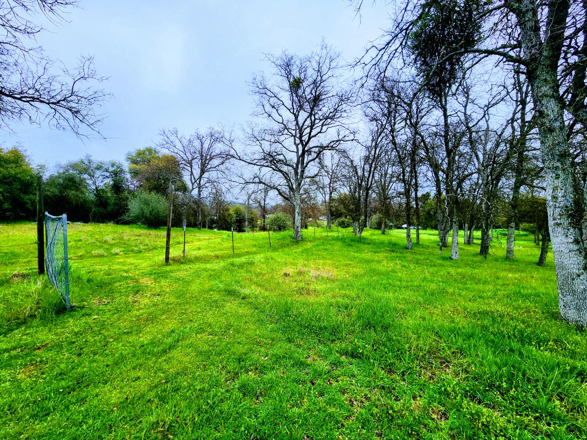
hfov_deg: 106.2
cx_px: 294
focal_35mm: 13
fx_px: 220
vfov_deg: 89.9
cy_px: 220
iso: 50
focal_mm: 2.2
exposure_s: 1/1129
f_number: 2.2
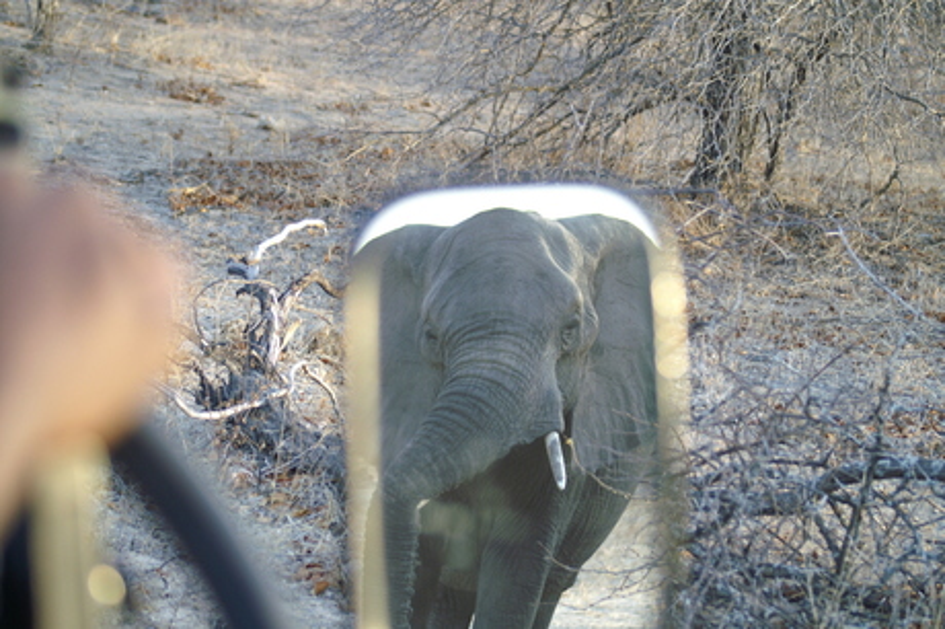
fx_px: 3344
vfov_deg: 10.7
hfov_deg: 16.1
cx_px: 472
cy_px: 314
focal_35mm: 128
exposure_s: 1/200
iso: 400
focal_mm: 85
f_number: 4.5
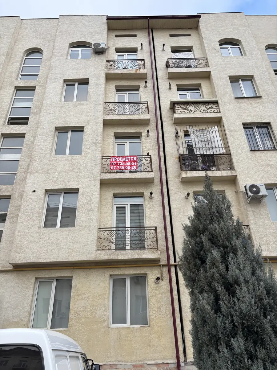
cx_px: 138
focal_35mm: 26
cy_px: 185
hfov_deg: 53.1
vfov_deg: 67.3
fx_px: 277
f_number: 1.6
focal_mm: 5.96
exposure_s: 1/1007
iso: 50
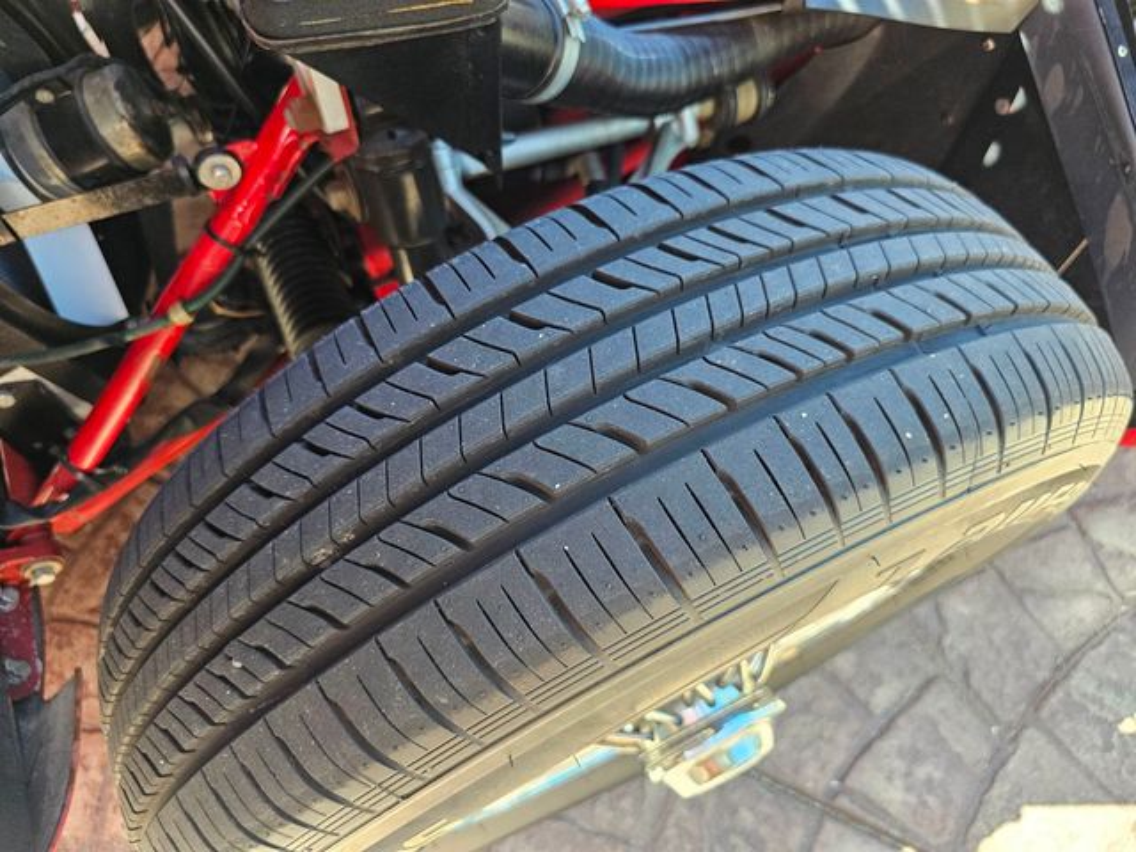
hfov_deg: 73.9
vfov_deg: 58.9
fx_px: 755
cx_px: 568
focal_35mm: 23
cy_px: 426
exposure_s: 1/359
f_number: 1.7
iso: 320
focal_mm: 6.3
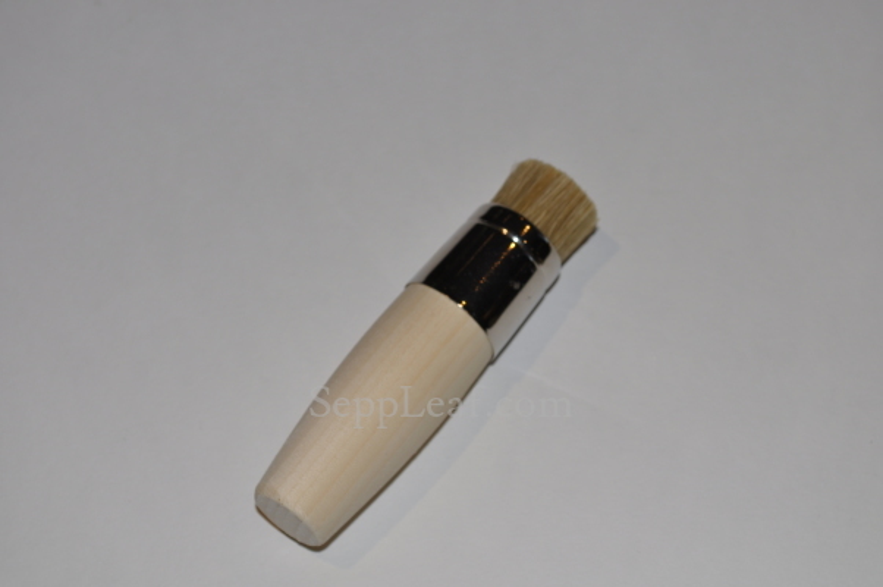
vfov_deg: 18.1
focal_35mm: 75
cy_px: 294
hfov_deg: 27.0
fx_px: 1838
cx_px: 442
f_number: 9
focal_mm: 50
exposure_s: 1/125
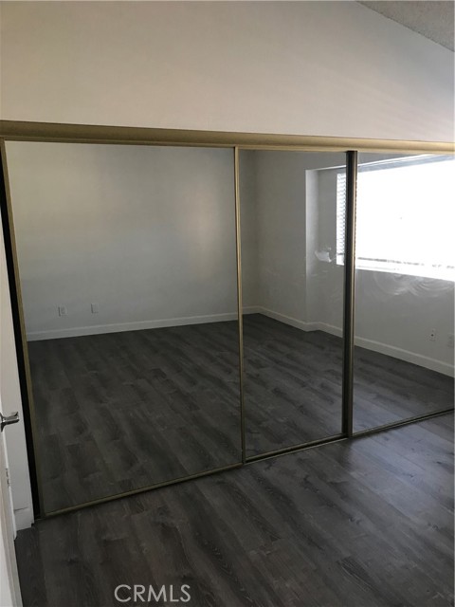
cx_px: 228
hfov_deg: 49.7
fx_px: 491
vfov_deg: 63.4
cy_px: 304
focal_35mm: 28
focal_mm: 3.99
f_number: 1.8
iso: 40
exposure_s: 1/20
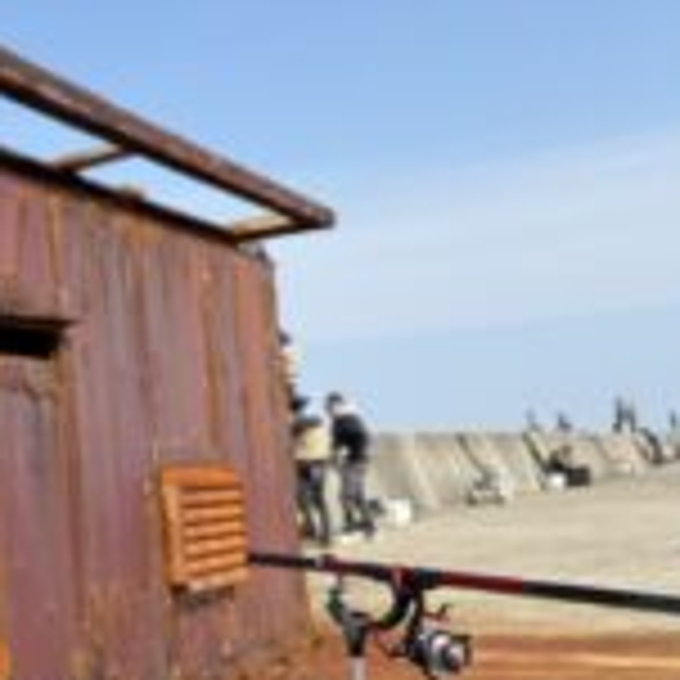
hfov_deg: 25.0
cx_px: -162
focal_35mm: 61
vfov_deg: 28.1
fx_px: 1356
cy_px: 378
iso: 50
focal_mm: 5.96
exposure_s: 1/2639
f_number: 1.6
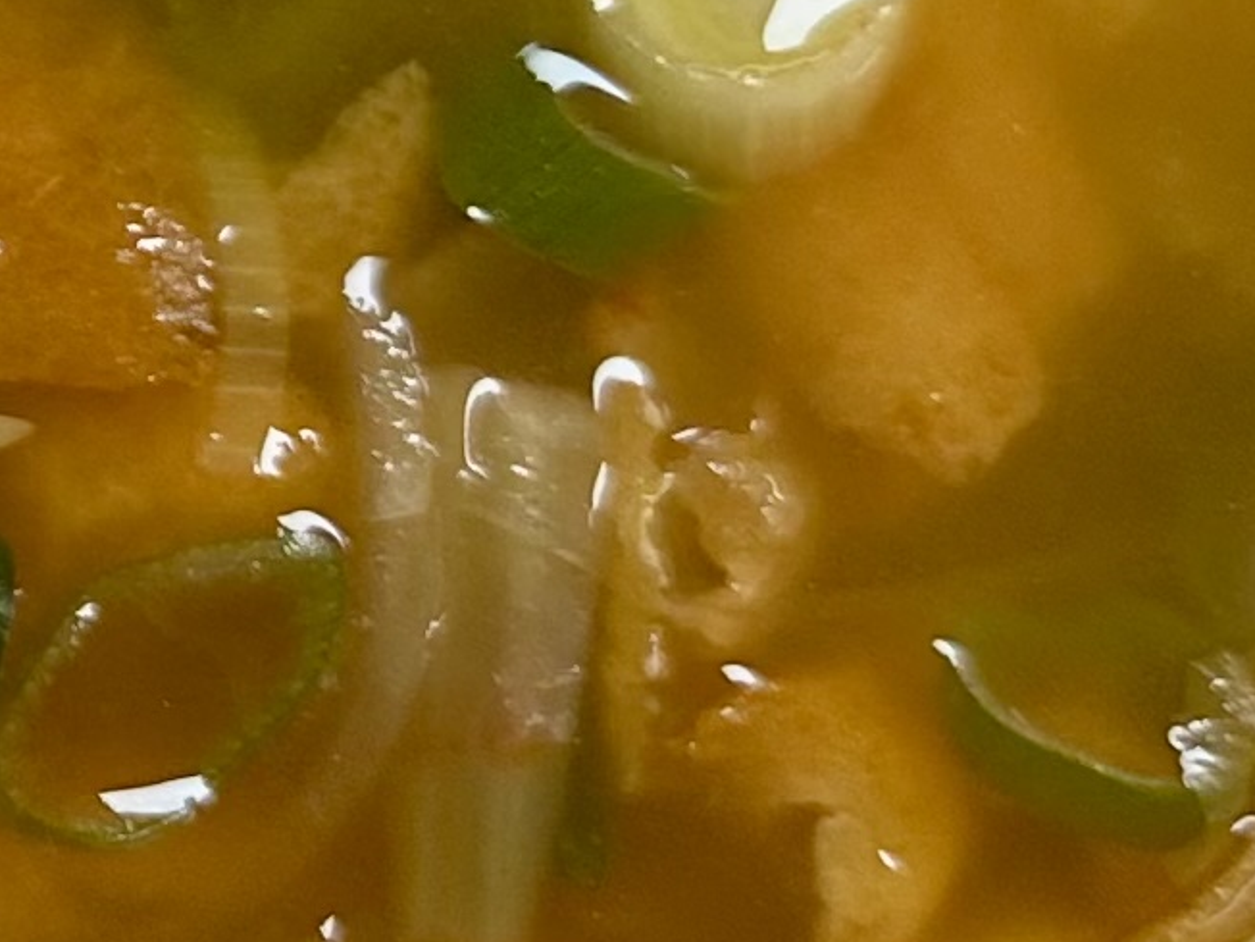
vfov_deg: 9.9
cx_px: -1275
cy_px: -245
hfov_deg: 11.9
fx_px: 5366
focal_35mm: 148
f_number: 1.78
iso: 125
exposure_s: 1/120
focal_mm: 6.86
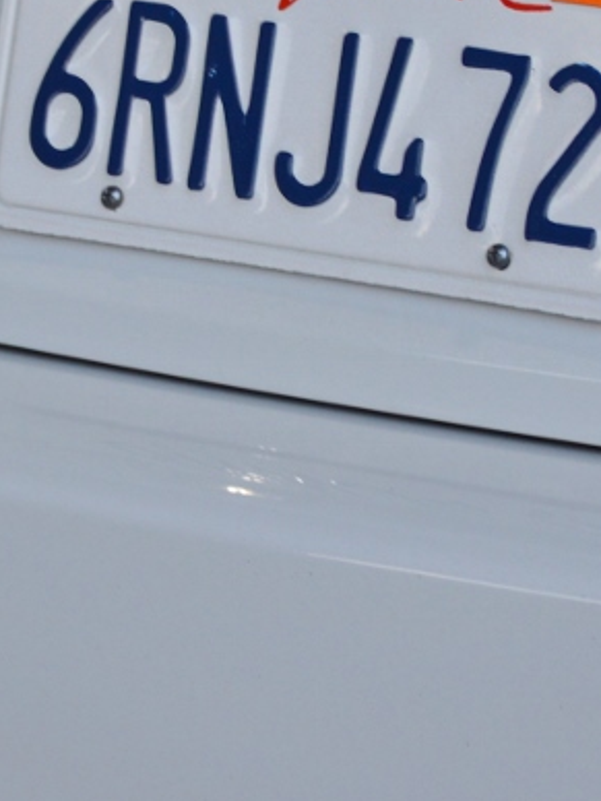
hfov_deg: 3.9
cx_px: -120
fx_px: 8797
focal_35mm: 380
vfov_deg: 5.2
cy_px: -9
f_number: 4.2
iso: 400
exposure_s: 1/200
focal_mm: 80
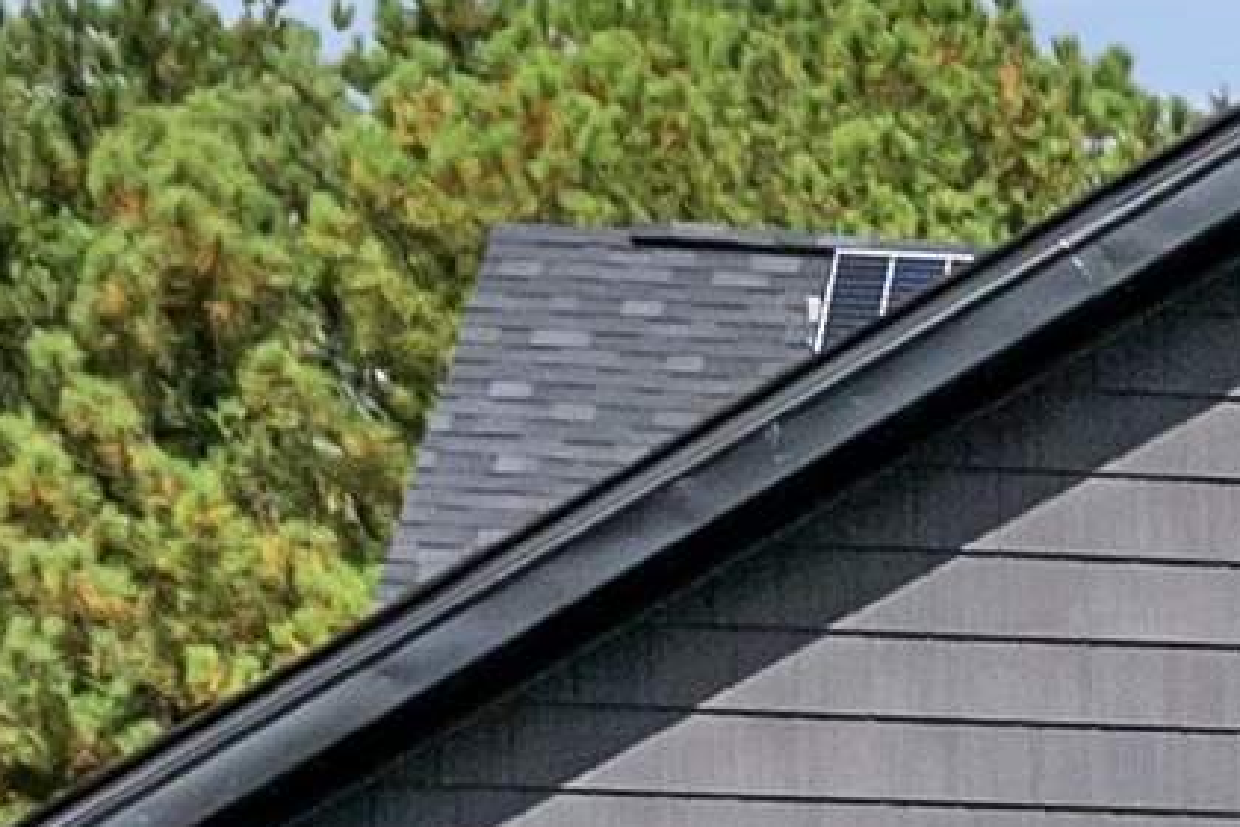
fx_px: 4030
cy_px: 1390
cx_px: 3289
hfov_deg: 12.3
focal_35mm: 117
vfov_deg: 11.1
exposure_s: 1/1600
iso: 320
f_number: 7.1
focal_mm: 16
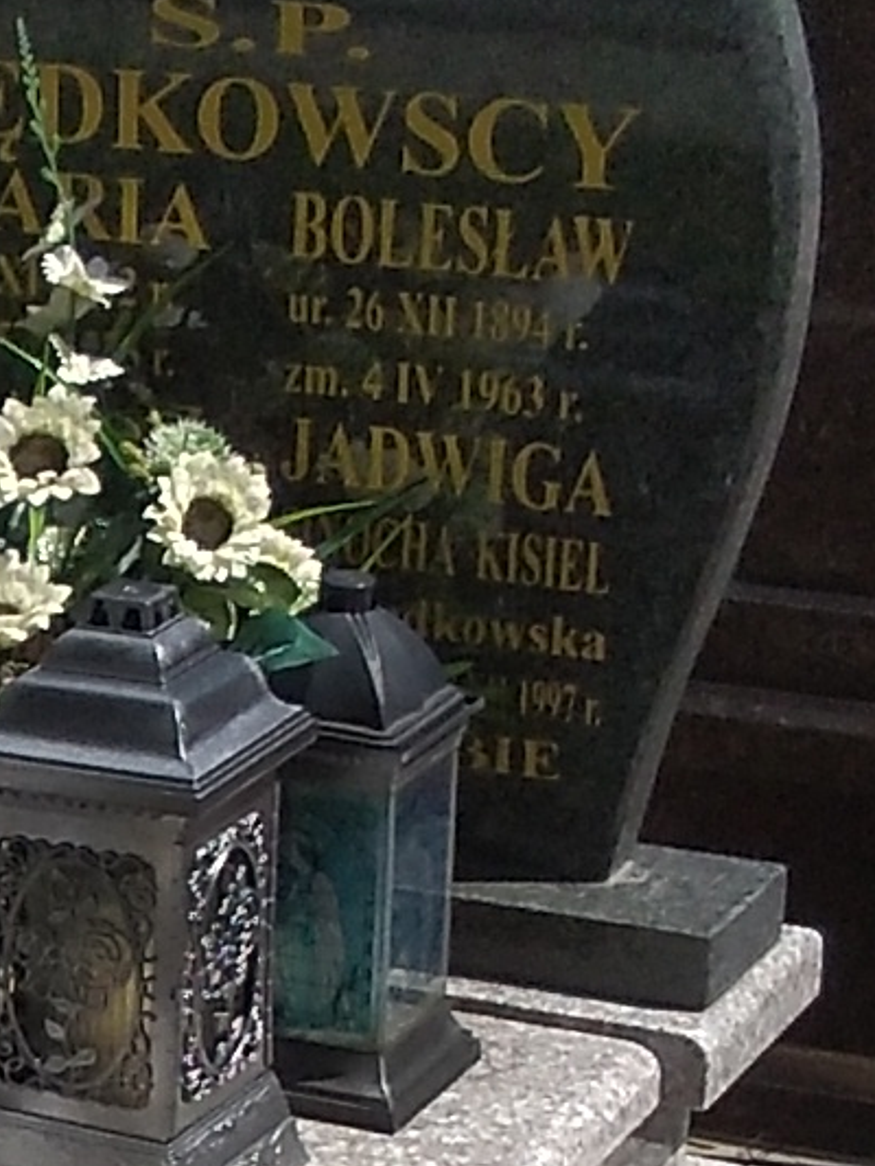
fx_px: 4750
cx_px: -492
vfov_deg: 13.6
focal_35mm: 141
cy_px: 1374
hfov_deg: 10.1
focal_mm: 2.39
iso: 100
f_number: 2.4
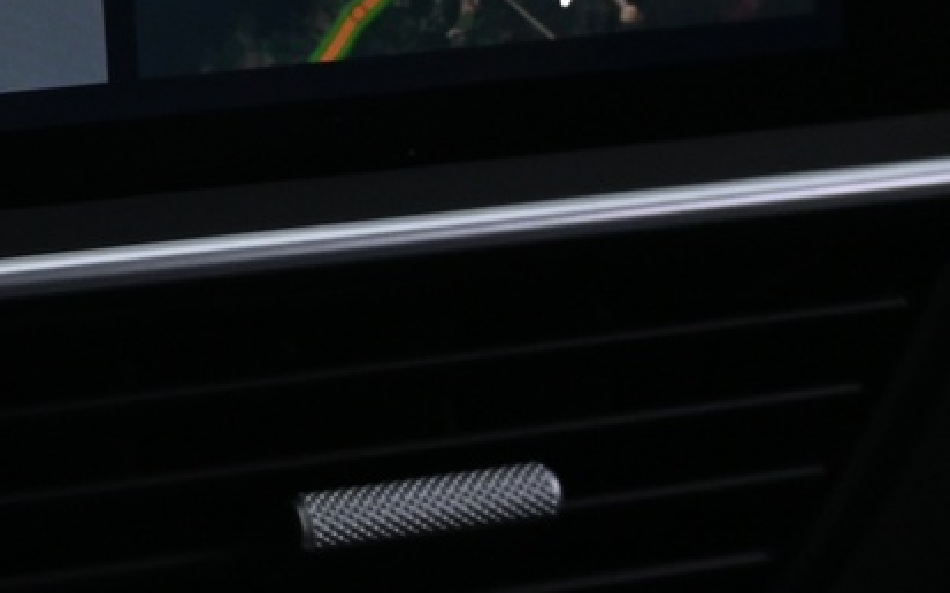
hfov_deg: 16.1
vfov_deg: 10.8
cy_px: -274
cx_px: -536
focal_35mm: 117
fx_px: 3029
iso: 720
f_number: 3.8
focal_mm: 19.5
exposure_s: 1/30
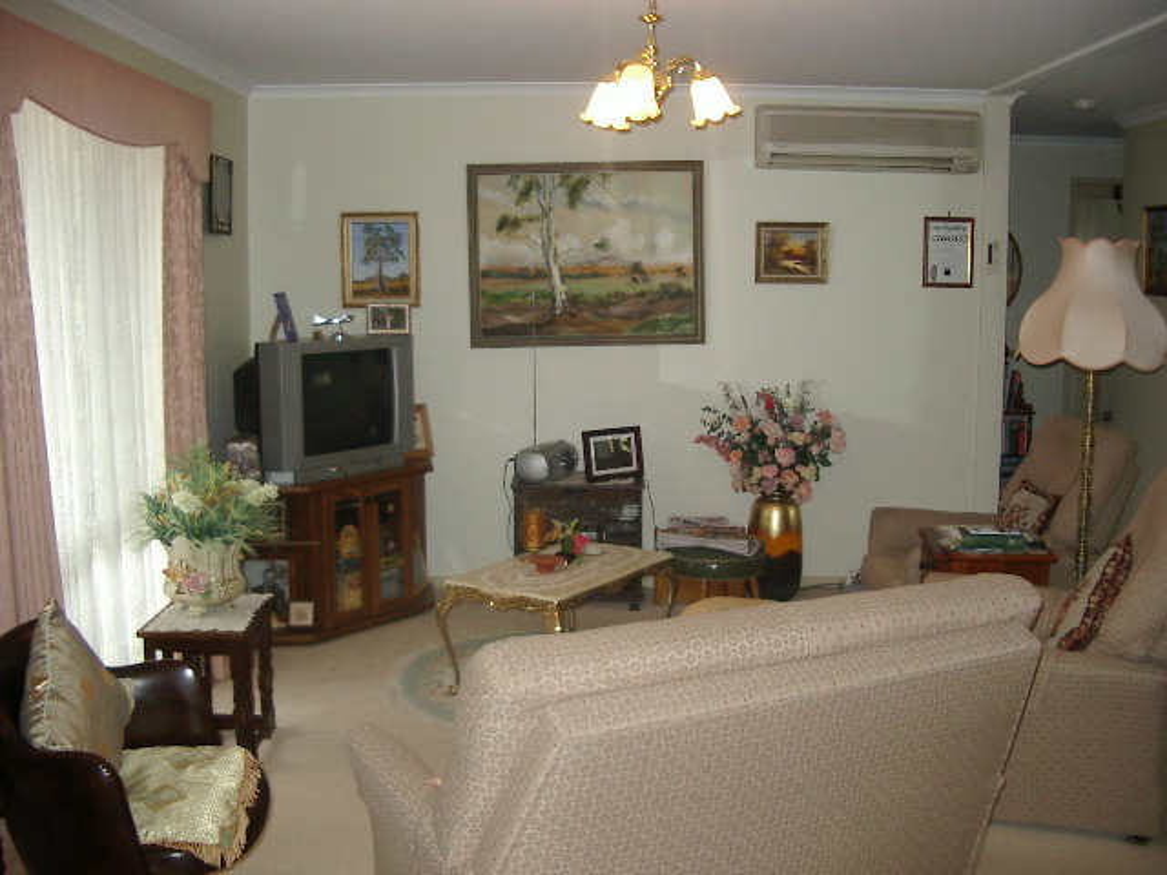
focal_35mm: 38
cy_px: 438
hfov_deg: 49.0
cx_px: 584
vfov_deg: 37.7
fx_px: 1281
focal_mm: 5.8
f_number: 2.6
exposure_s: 1/60
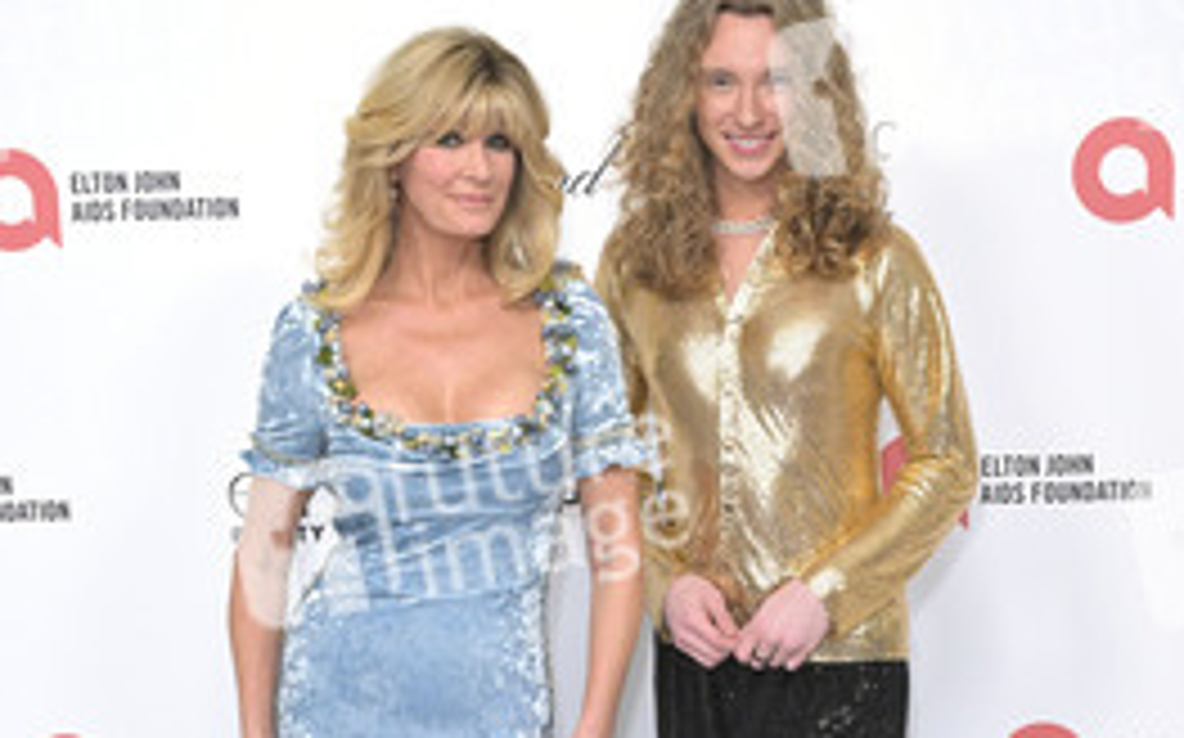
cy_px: 747
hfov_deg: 27.2
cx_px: 590
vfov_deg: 16.7
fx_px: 2451
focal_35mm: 76
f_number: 5.6
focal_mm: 49
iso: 2000
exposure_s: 1/250
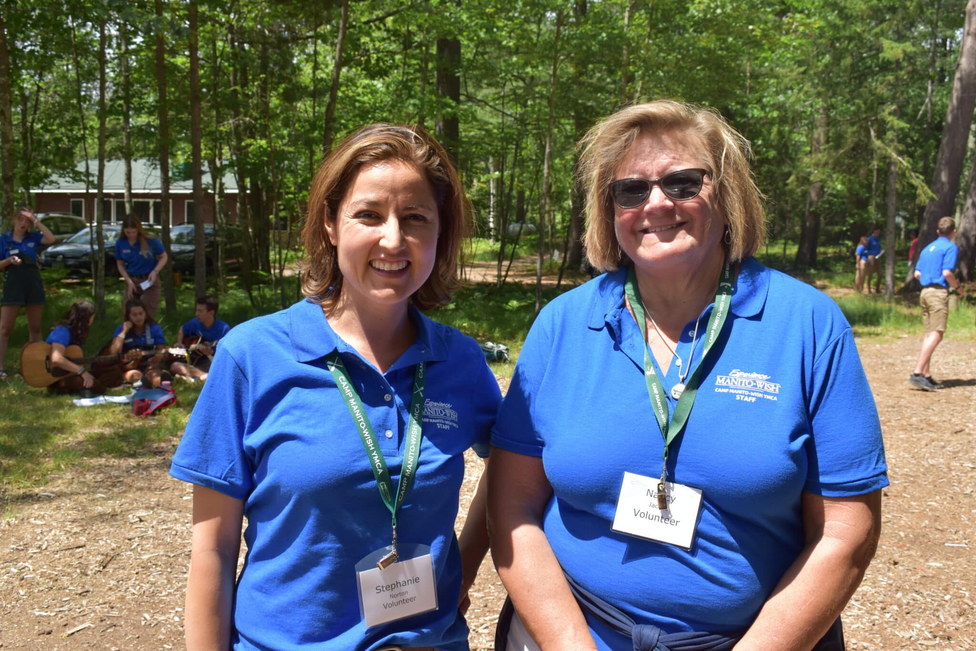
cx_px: 488
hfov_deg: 53.1
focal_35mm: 36
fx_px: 976
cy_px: 326
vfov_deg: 36.9
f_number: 8
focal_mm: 24
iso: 180
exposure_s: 1/250
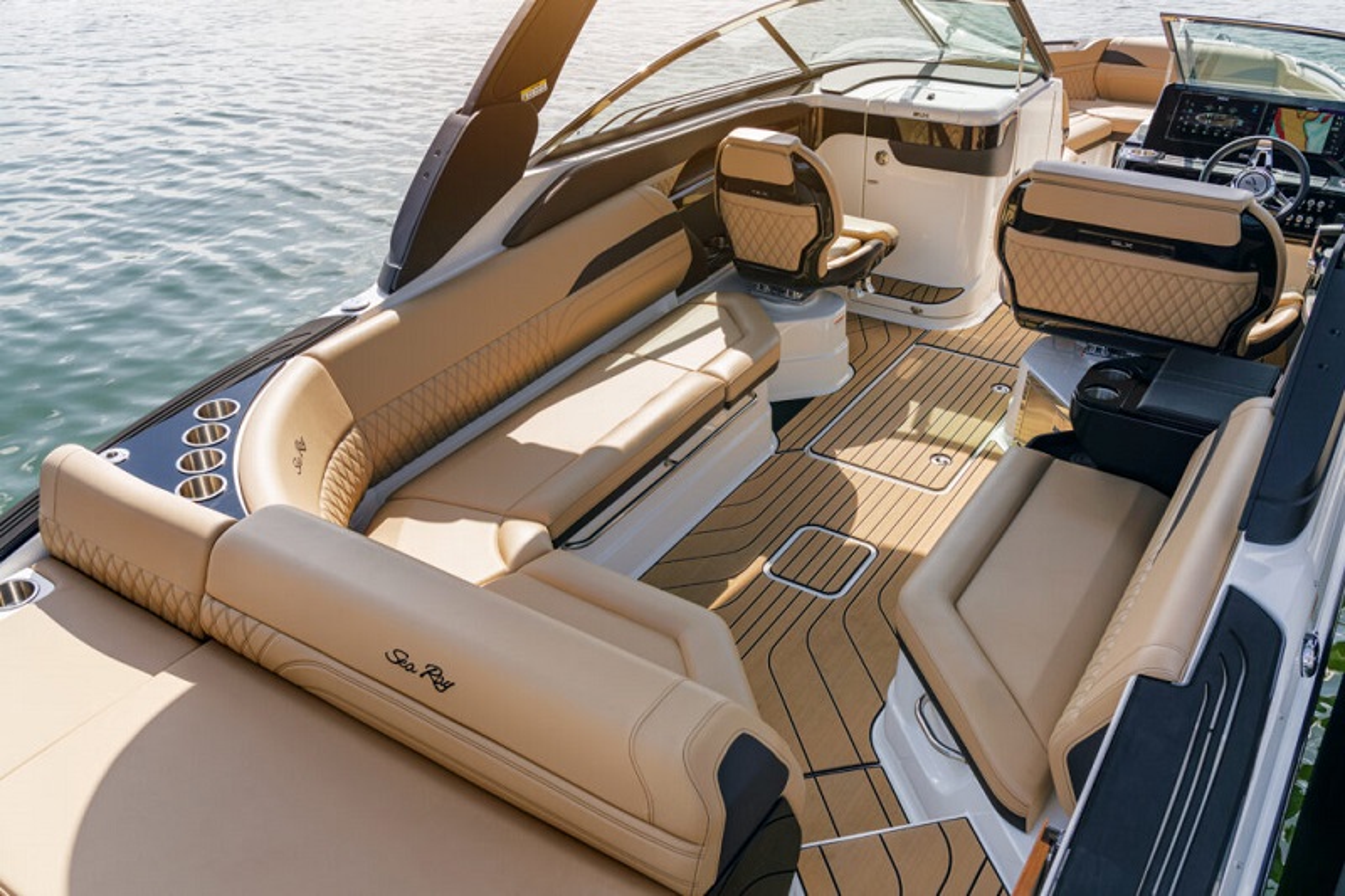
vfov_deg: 43.6
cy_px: 448
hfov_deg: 61.9
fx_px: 1121
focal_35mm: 30
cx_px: 672
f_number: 8
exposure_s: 1/250
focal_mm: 30
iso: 100
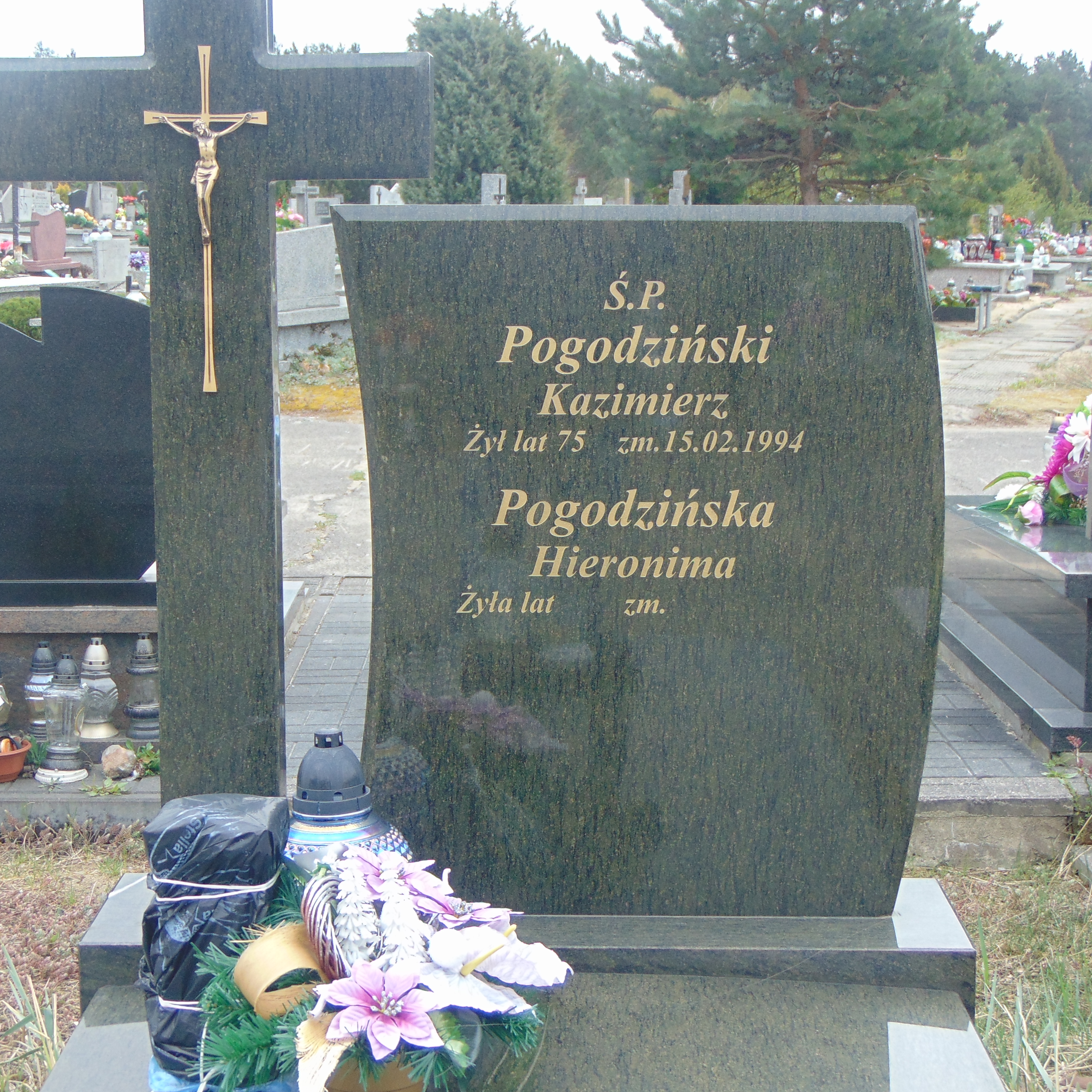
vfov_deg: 26.1
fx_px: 2356
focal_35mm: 66
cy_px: 523
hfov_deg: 26.1
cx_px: 519
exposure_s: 1/125
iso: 80
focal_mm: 9
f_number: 3.5
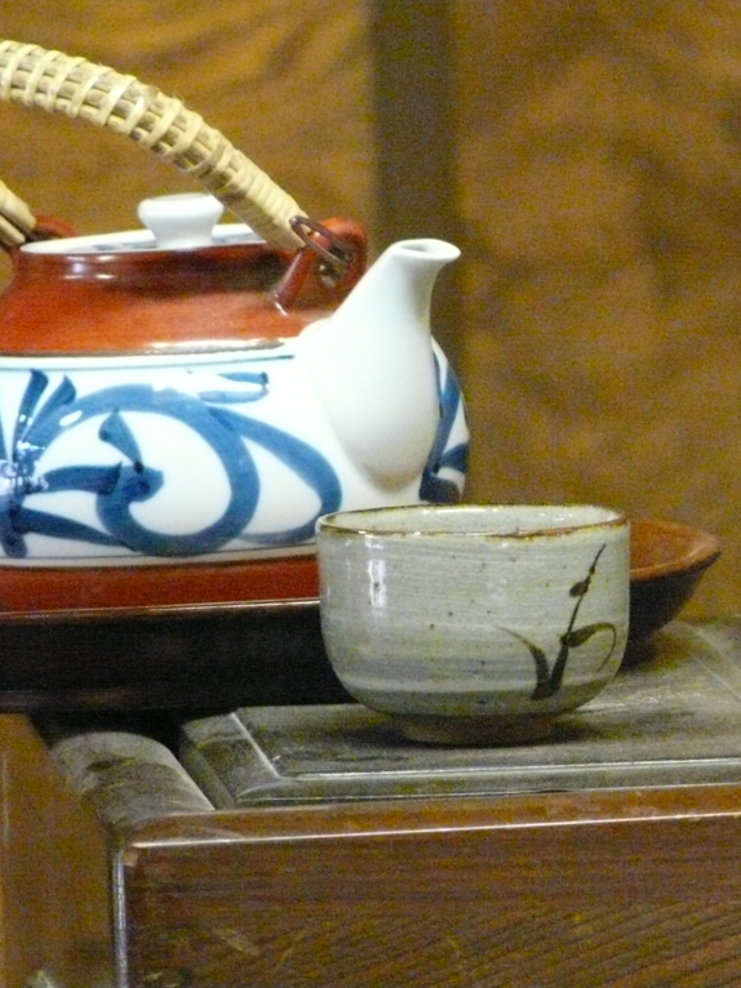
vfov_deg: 4.7
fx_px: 11994
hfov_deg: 3.5
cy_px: 494
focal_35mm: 420
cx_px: 537
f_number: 3.6
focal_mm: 51.6
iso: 1600
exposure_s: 1/40
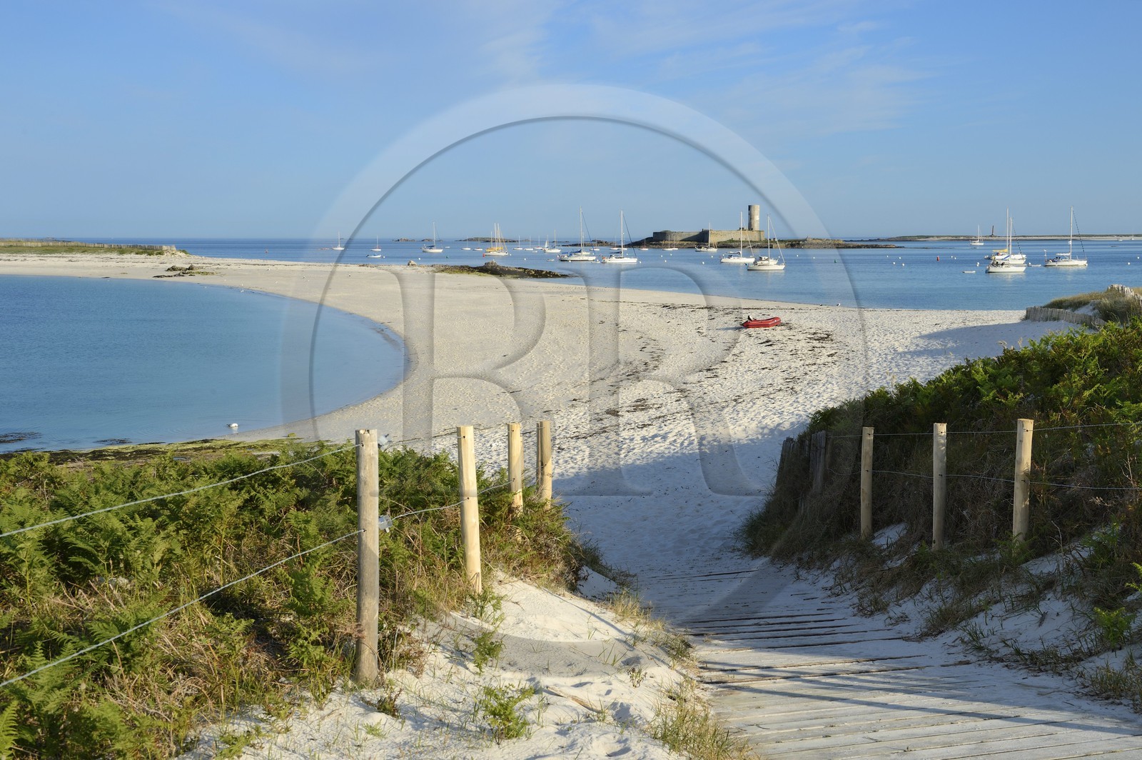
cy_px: 380
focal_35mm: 40
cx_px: 571
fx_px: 1268
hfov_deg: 48.5
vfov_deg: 33.3
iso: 200
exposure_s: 1/250
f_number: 11
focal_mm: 40
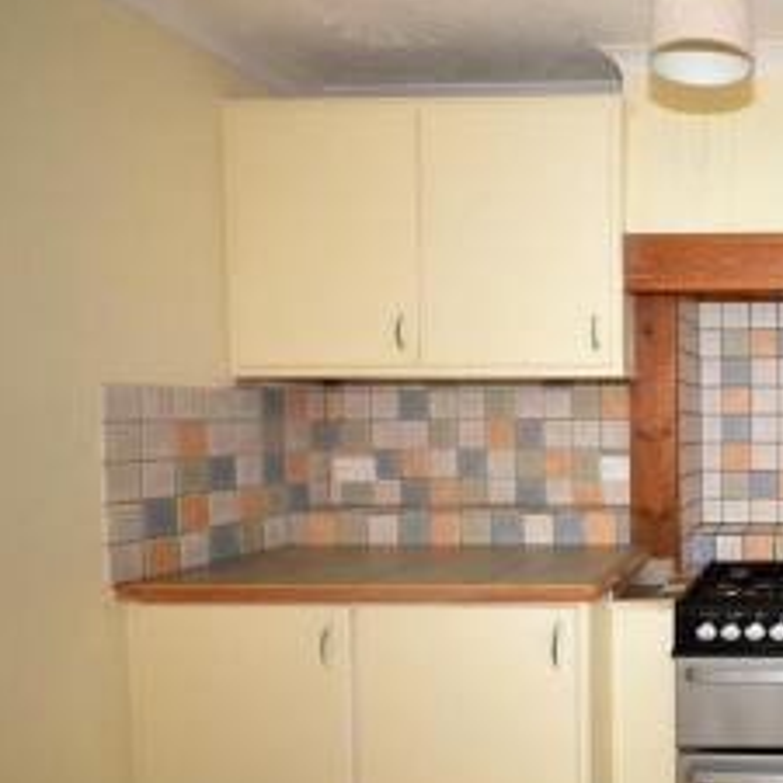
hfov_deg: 46.9
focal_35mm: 27
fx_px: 691
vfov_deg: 58.9
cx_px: 818
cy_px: 437
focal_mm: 10
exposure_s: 1/60
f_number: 4
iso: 1100
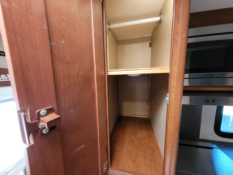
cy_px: 88
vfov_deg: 89.9
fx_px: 88
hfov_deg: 106.2
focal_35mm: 13
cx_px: 116
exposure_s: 1/40
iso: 400
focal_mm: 1.74
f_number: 2.2
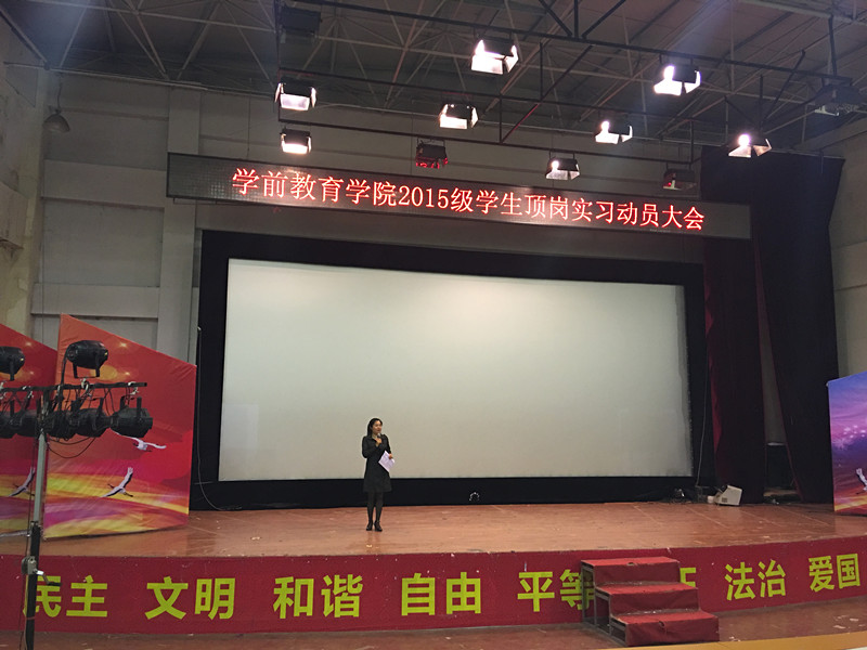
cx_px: 434
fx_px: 726
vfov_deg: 48.2
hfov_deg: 61.7
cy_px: 325
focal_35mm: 29
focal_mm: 4.15
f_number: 2.2
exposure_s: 1/17
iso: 125
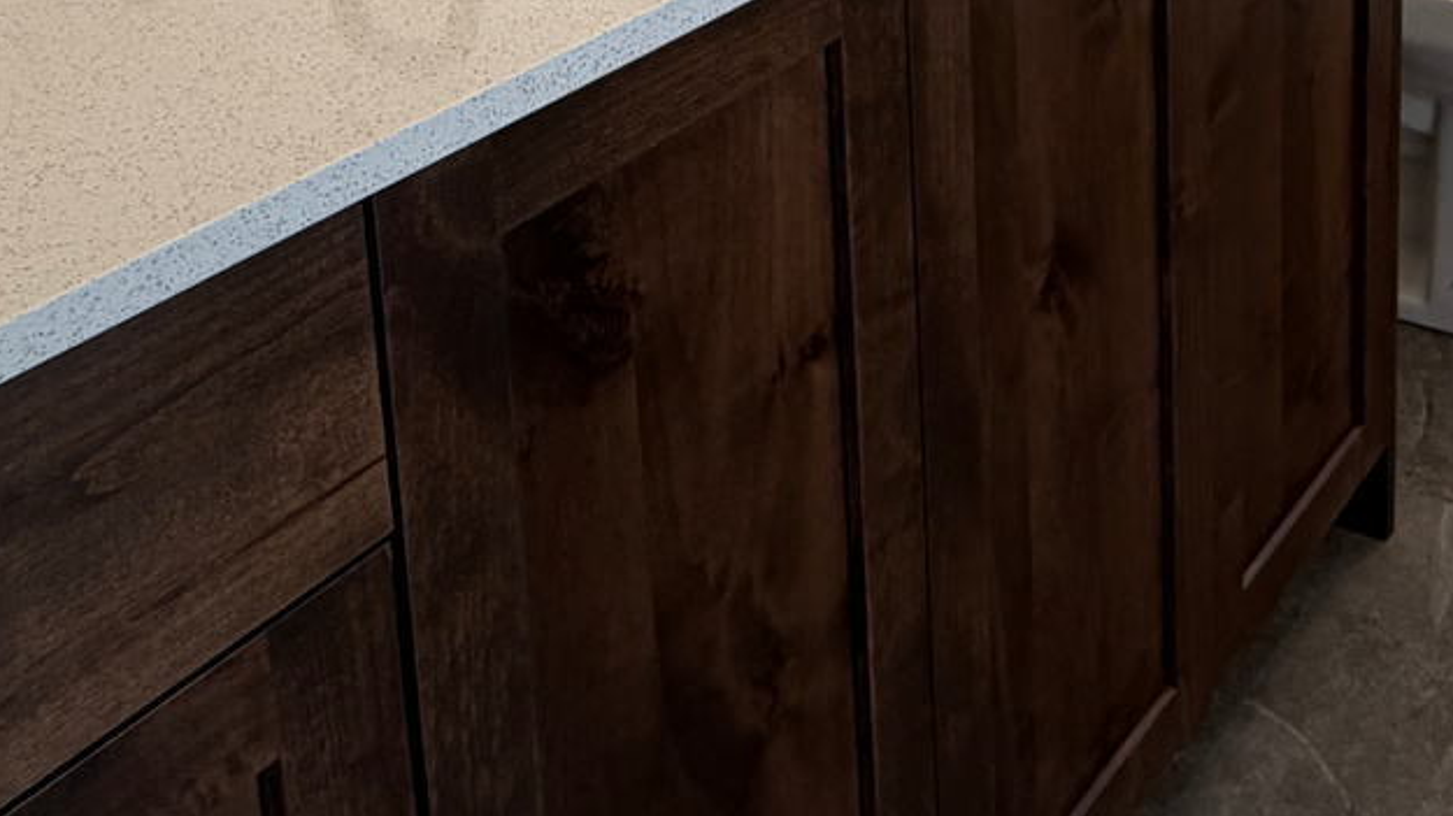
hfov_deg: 37.6
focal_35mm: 50
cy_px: -411
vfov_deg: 20.5
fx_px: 1926
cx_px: 1404
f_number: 2.2
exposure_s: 1/120
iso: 64
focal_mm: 2.22
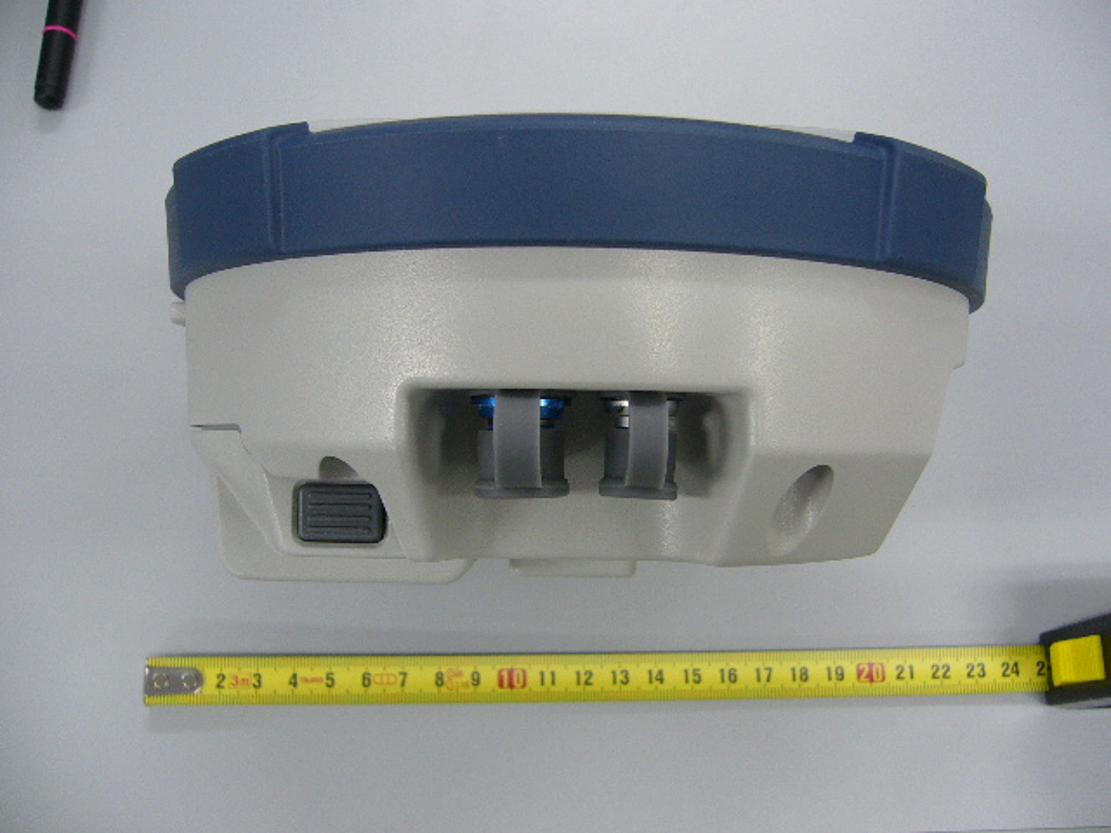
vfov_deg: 40.7
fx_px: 1123
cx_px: 556
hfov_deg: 52.6
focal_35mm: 35
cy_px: 416
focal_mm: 5.8
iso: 100
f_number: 2.8
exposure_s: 1/30
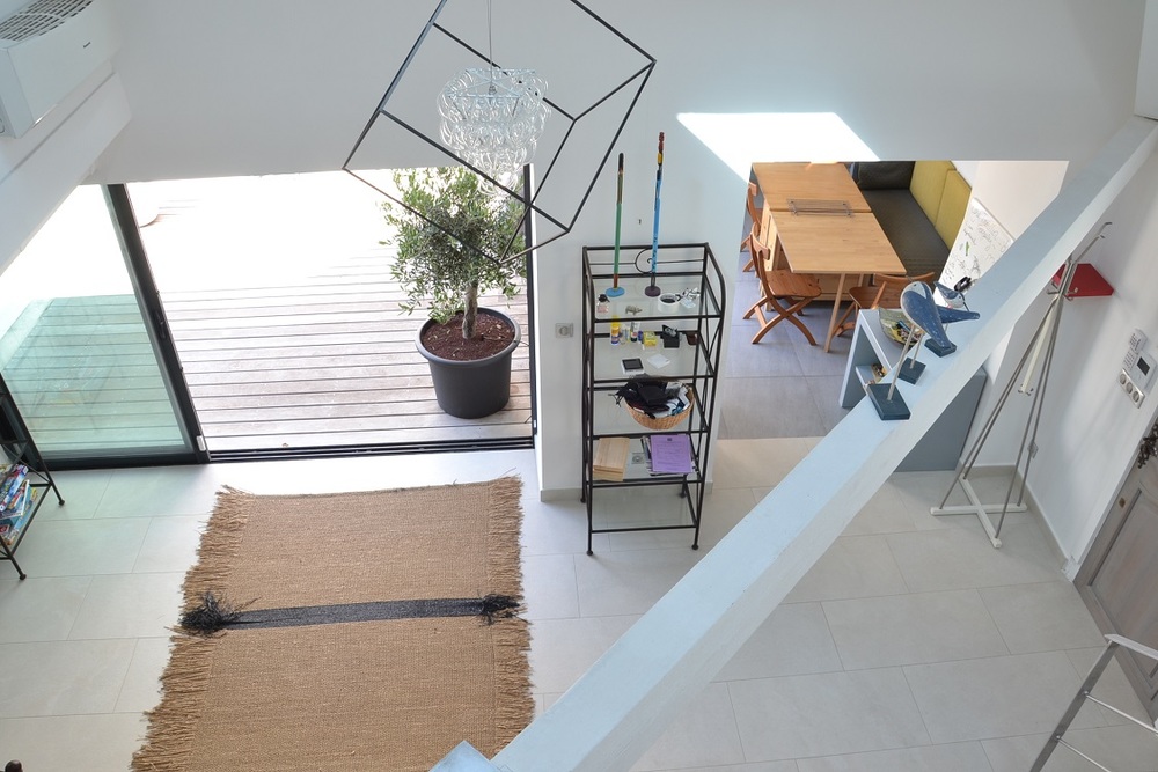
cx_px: 579
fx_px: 869
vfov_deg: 47.9
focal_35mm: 27
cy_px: 386
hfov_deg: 67.4
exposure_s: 1/8
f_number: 11
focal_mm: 18
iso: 200
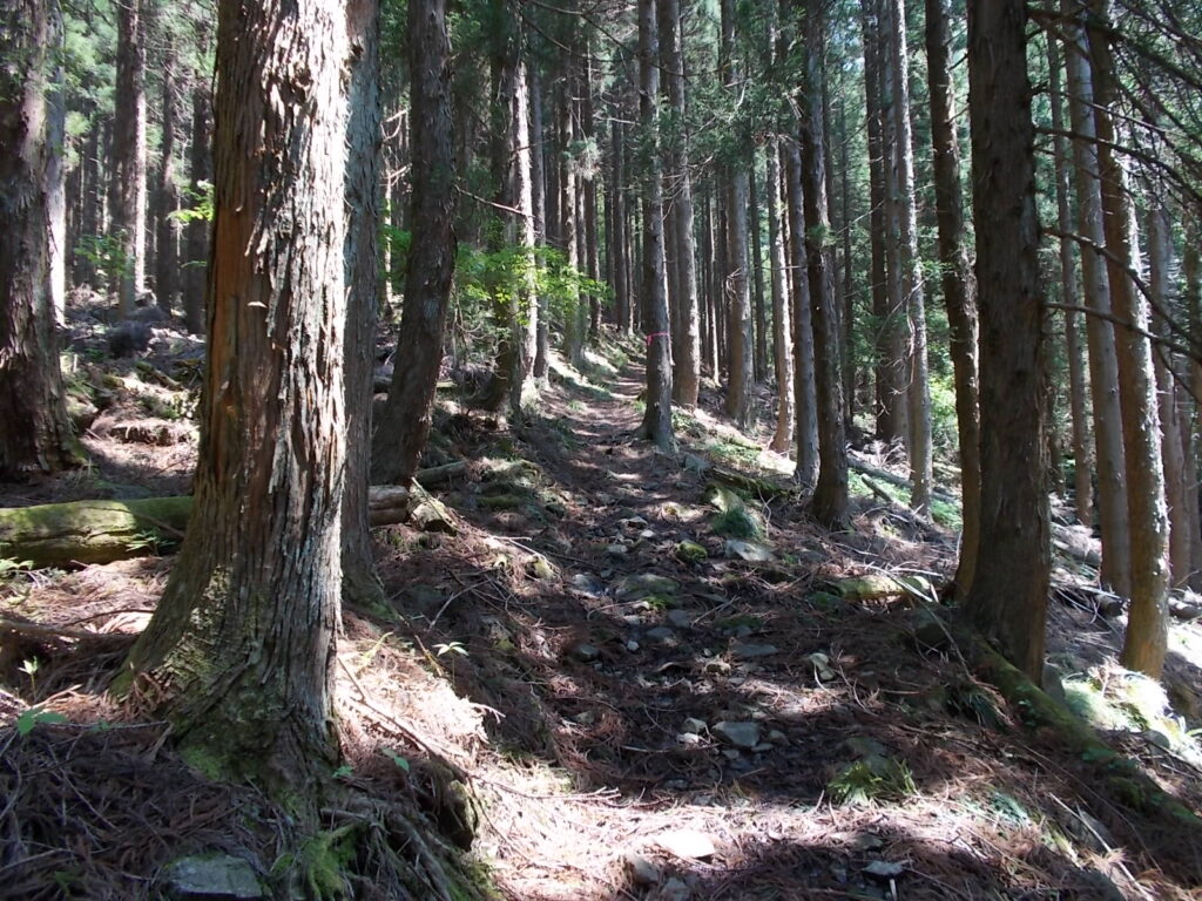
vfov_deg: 53.1
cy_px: 450
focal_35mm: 26
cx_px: 601
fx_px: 903
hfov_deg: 67.3
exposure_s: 1/50
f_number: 3.2
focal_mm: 4.6
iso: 80
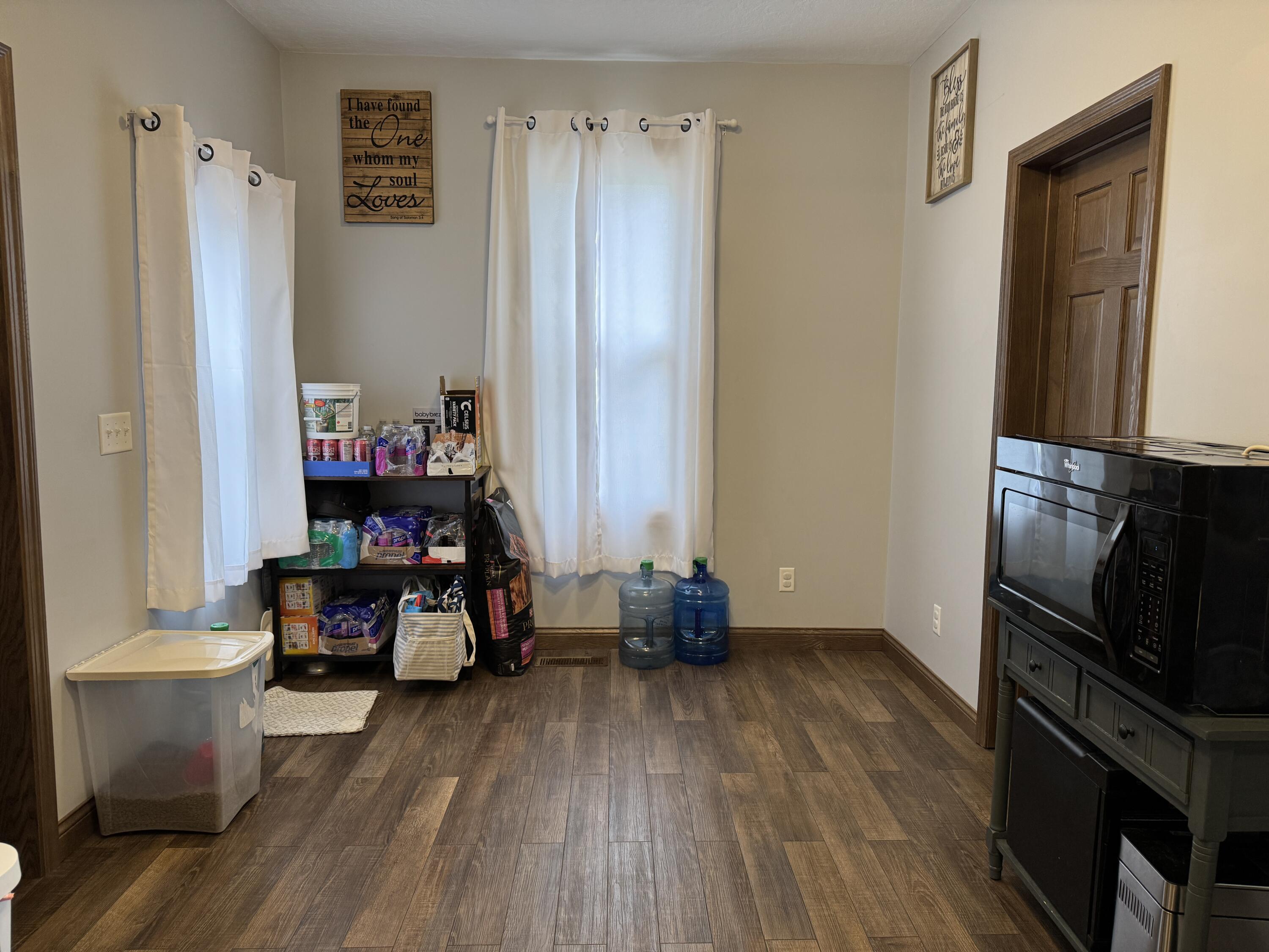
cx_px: 634
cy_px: 476
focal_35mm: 24
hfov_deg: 71.6
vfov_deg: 56.8
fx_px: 880
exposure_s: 1/120
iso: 200
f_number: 1.78
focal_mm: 6.76
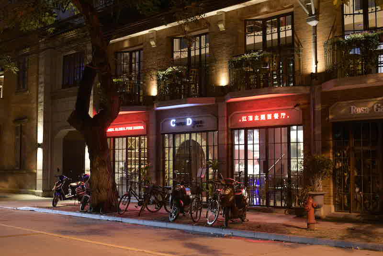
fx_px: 532
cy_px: 128
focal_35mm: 50
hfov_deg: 39.6
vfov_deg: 27.0
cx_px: 192
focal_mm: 50
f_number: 3.2
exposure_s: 1/60
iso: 11400
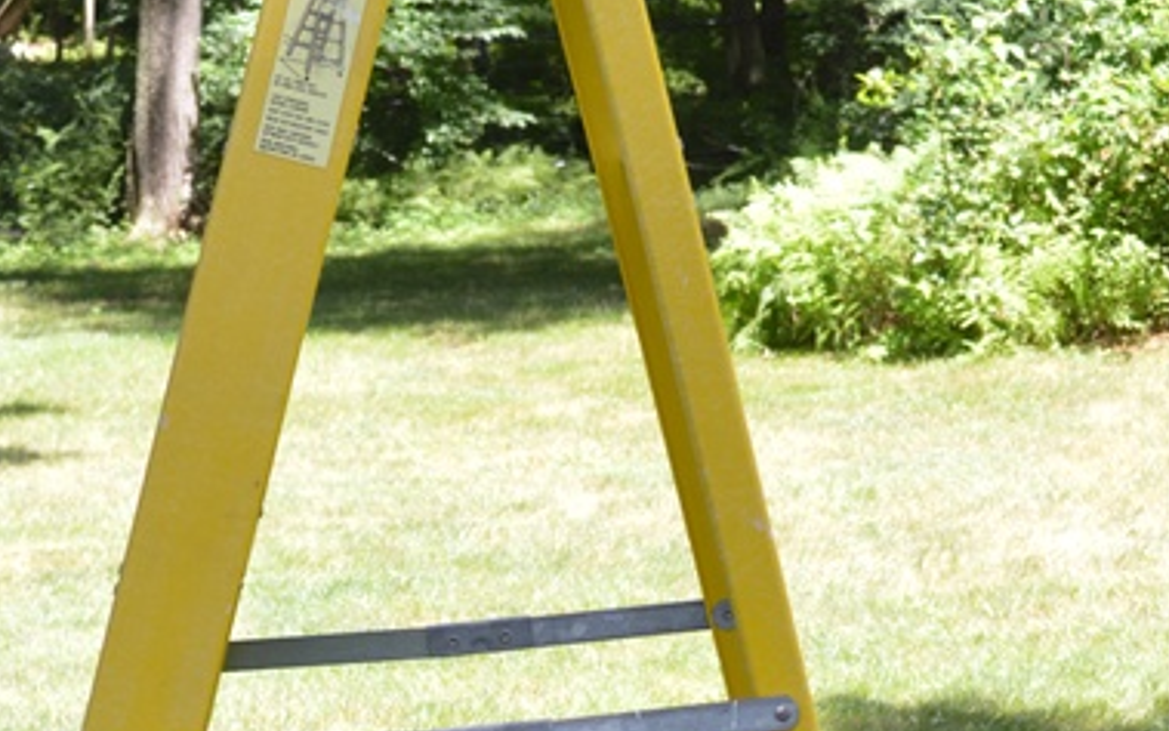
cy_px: 827
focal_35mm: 113
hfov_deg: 18.4
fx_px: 3601
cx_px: 461
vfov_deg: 11.4
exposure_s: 1/125
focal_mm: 28
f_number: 5.6
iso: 250
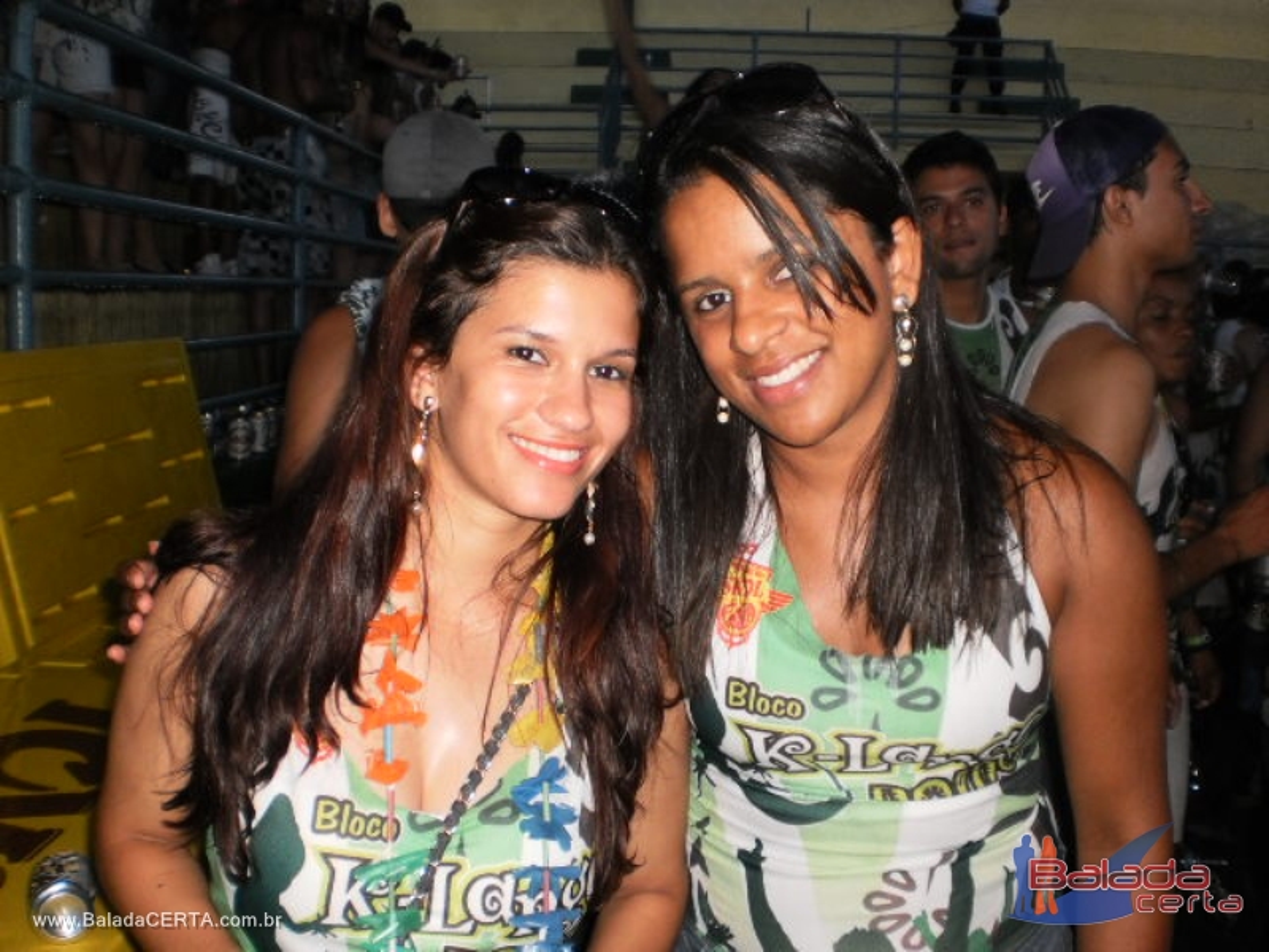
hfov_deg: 51.4
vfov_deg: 39.7
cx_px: 634
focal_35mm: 36
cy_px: 476
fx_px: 1320
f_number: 3.1
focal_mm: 6.3
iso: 125
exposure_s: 1/30
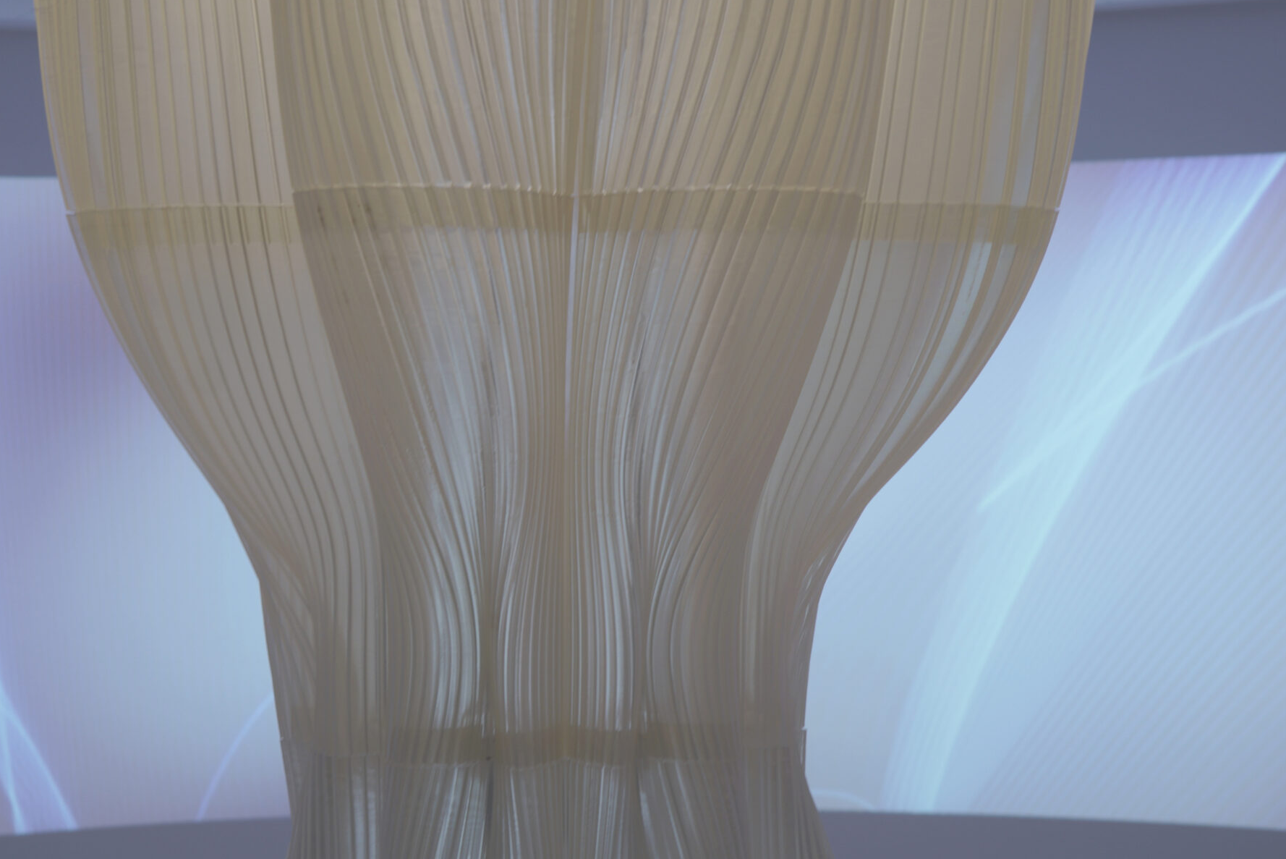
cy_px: 483
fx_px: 2573
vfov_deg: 18.9
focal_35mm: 72
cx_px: 568
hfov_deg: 28.0
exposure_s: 1/20
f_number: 4.5
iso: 160
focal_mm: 50
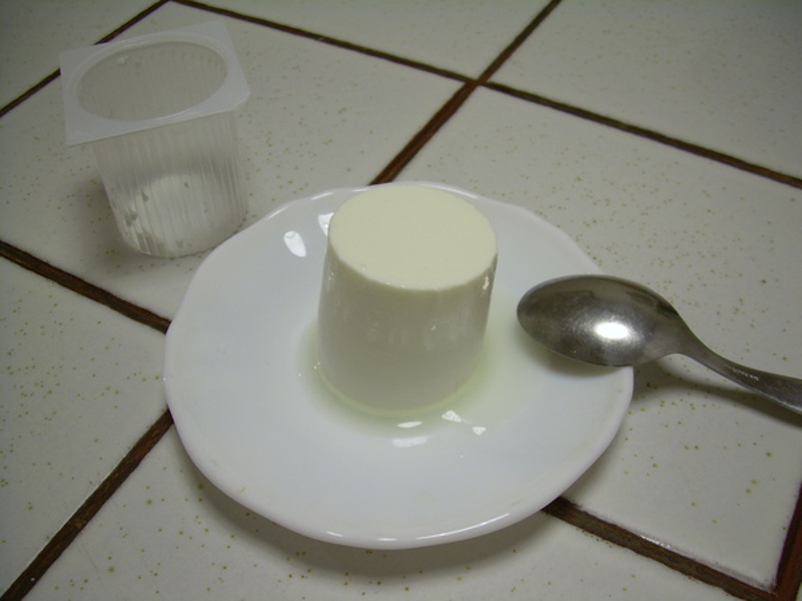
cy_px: 300
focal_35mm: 38
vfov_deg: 37.7
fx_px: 880
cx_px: 401
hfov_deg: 49.0
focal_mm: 6.3
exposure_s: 1/10.4
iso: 50
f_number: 2.8
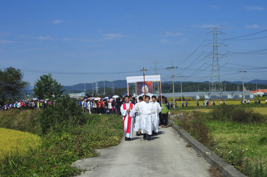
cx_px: 134
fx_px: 519
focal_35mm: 70
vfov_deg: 19.4
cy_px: 88
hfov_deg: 28.9
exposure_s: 1/400
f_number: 11
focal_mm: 70
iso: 200
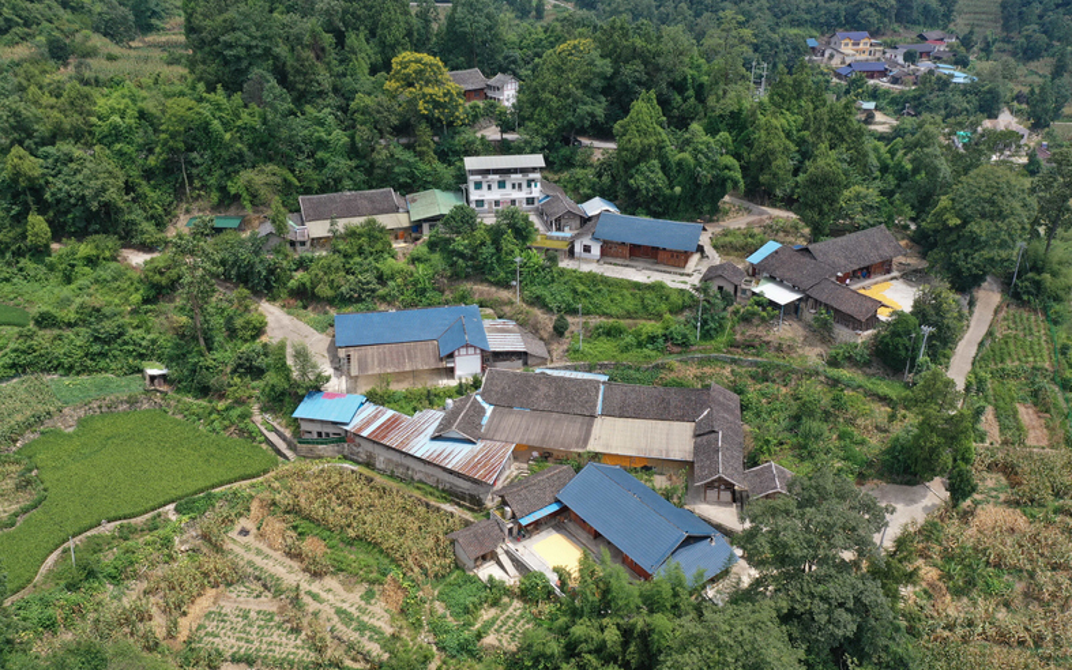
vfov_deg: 43.1
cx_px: 542
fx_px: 847
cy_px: 353
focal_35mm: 29
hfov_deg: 64.6
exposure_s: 1/320
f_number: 5.6
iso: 100
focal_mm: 10.26
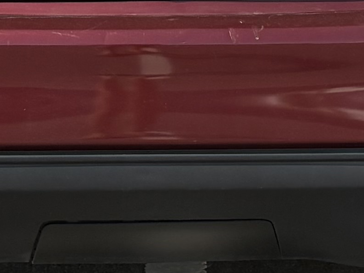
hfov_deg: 10.5
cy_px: -408
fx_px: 1976
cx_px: 99
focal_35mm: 188
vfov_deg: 7.3
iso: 50
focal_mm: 5.96
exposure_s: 1/2538
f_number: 1.6
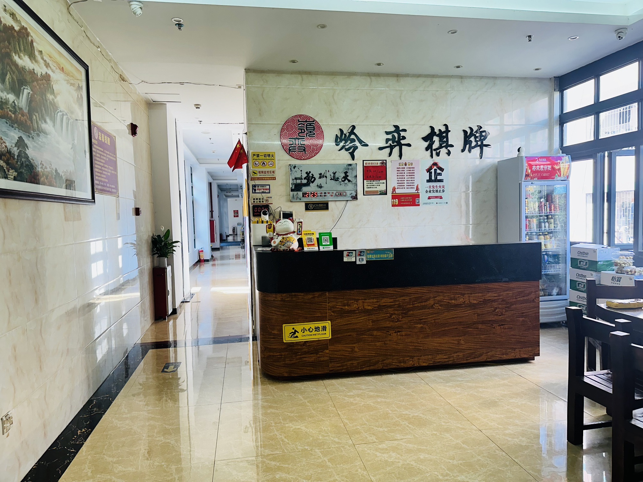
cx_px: 322
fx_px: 446
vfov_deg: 56.8
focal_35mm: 24
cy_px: 241
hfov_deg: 71.6
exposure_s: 1/100
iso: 80
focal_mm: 6.86
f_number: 1.78
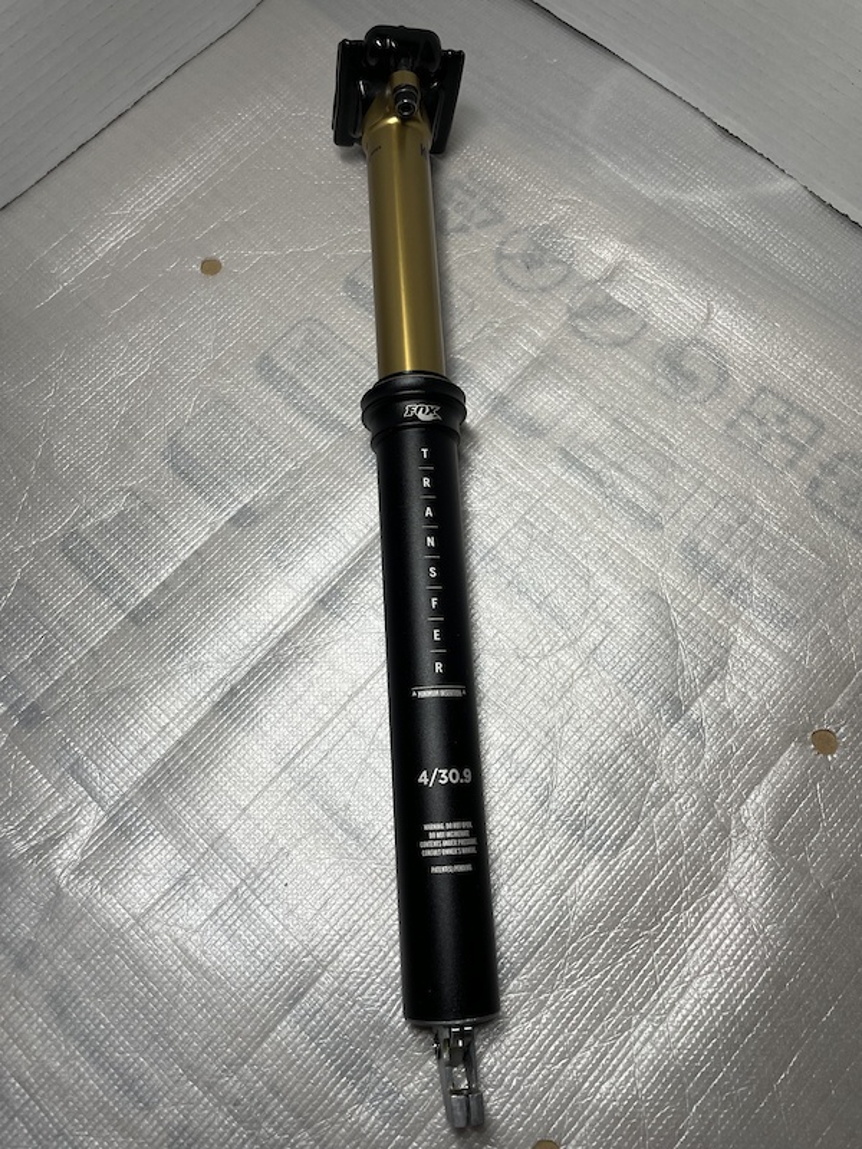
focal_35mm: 26
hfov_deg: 53.1
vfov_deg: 67.3
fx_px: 863
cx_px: 431
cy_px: 574
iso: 64
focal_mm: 4.2
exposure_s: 1/121
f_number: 1.6
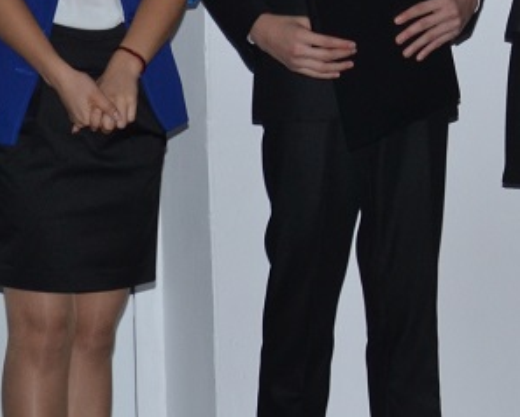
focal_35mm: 313
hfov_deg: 6.1
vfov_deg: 4.9
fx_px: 4819
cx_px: 795
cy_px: -112
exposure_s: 1/200
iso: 400
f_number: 7.1
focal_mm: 55
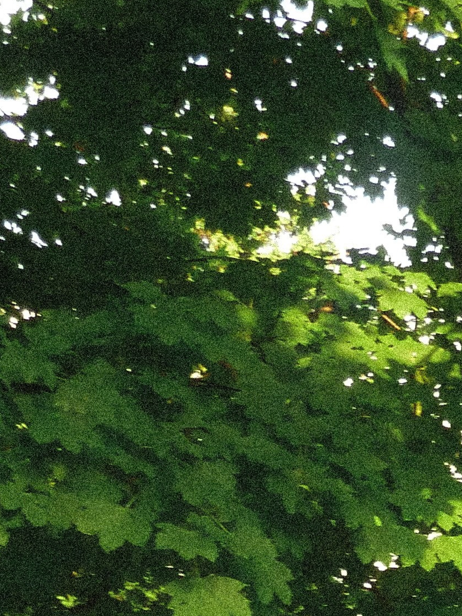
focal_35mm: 133
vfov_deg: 13.8
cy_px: 970
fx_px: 2366
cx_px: 554
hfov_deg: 10.9
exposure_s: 1/60.2
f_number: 3.6
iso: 200
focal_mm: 6.1
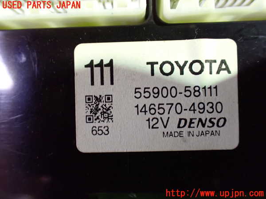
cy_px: 100
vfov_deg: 46.8
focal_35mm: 30
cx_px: 133
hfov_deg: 60.0
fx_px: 231
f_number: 2.3
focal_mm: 5.4
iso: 1250
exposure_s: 1/30
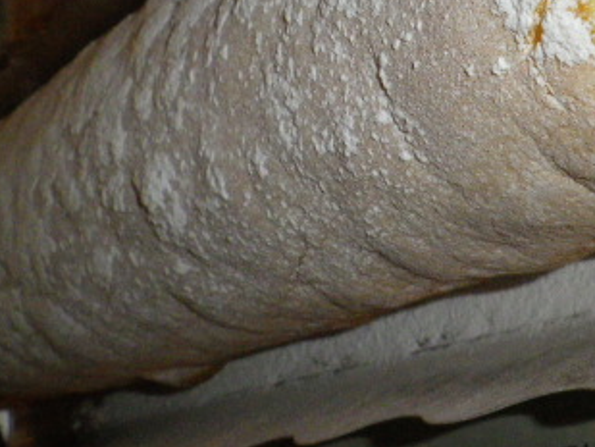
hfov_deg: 32.8
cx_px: 412
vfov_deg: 24.6
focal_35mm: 58
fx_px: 997
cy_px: 52
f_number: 8.3
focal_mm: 5
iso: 500
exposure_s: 1/50
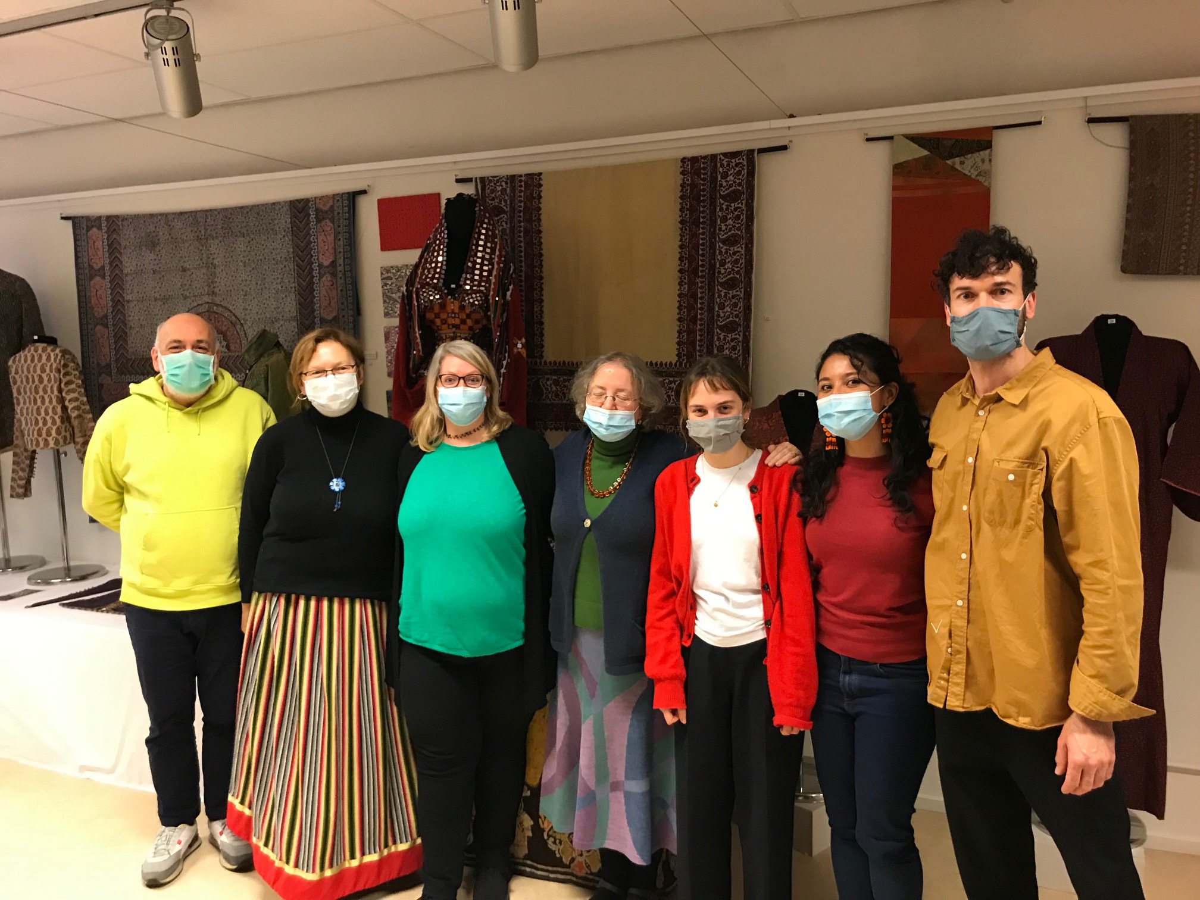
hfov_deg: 63.4
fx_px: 971
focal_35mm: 28
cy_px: 450
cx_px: 600
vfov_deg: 49.7
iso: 80
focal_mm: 3.99
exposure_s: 1/17
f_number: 1.8
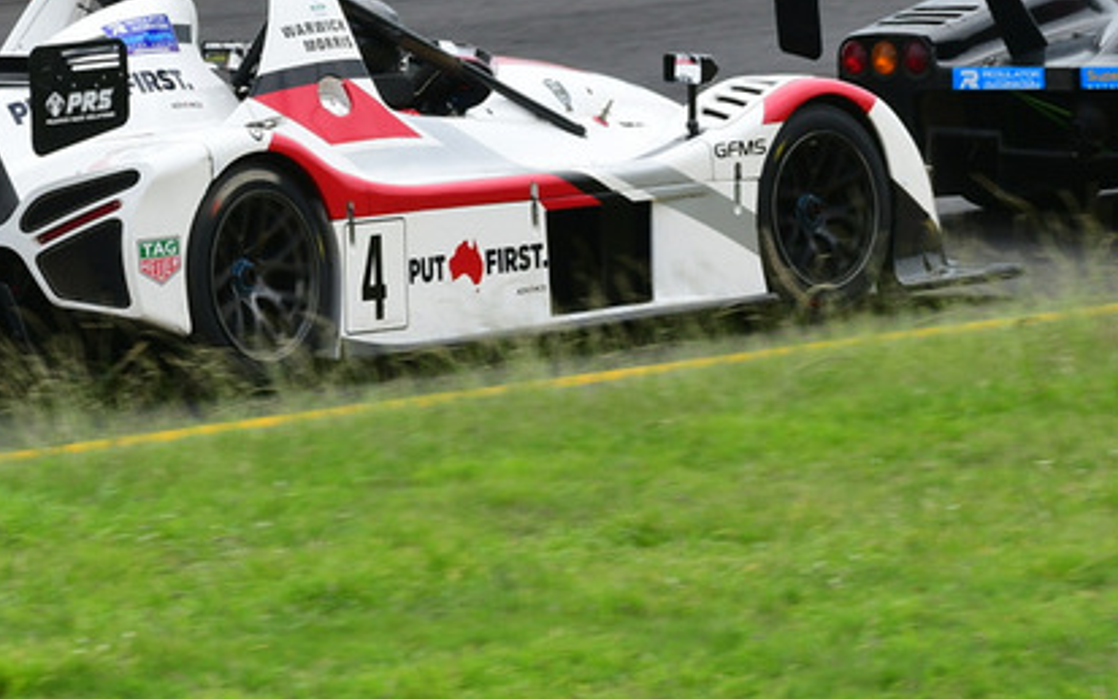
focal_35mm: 711
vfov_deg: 1.8
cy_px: 33
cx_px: 376
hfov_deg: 3.0
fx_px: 21661
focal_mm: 240
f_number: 10
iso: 500
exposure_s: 1/640
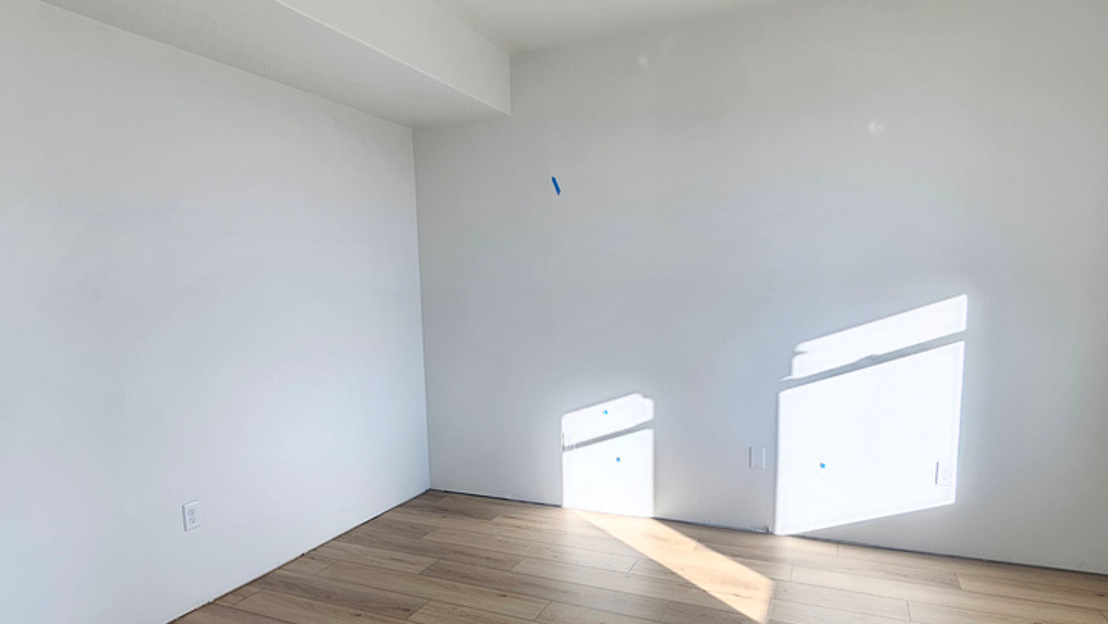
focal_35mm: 20
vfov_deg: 55.6
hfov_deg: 86.6
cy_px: 367
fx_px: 588
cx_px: 558
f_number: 2.2
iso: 50
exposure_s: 1/120
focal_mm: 2.2
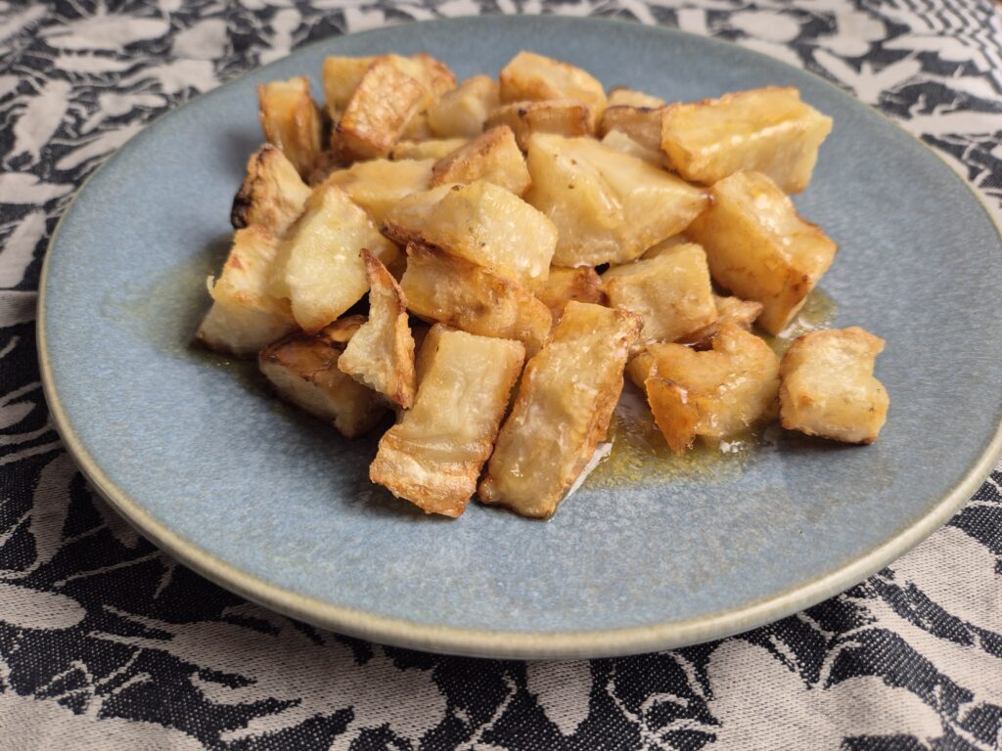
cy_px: 376
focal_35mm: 23
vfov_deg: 58.9
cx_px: 501
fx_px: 666
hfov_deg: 73.9
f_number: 1.8
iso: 50
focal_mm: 5.4
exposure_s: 1/100
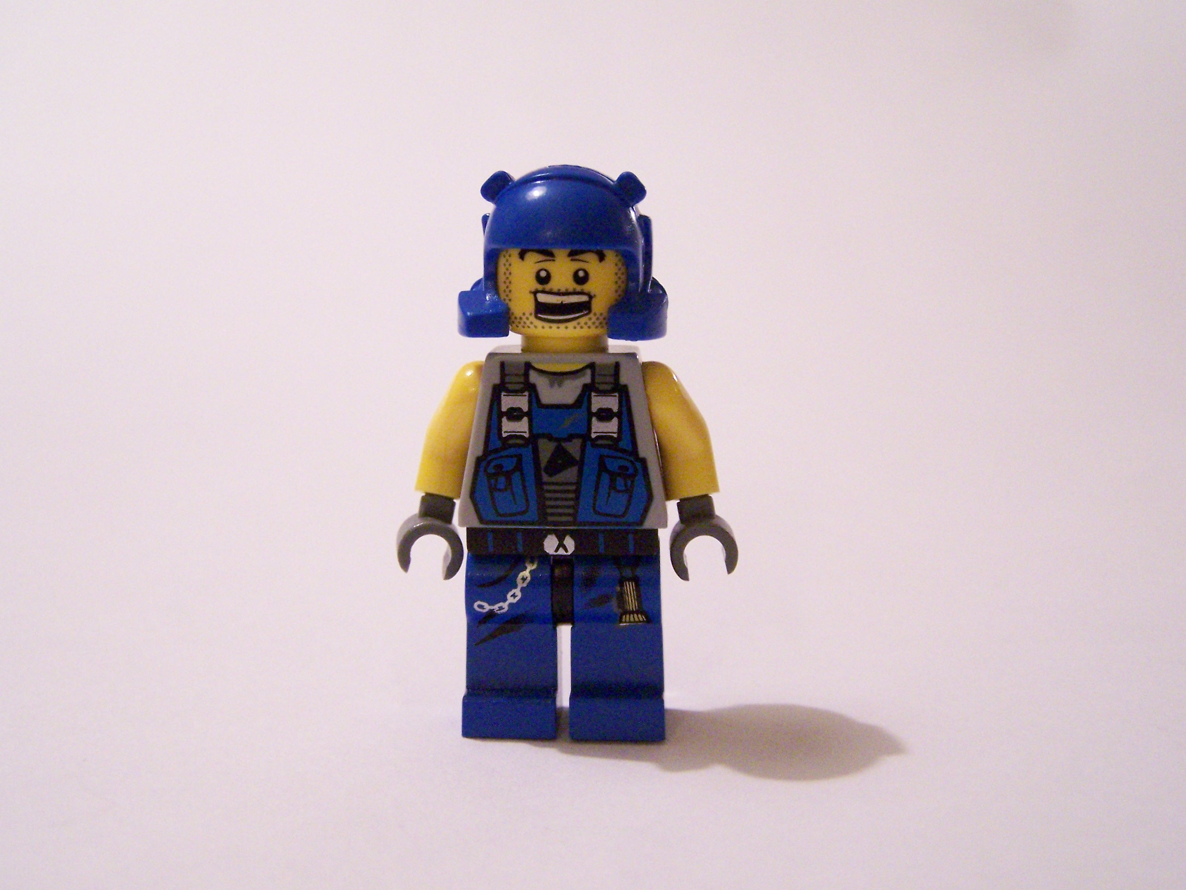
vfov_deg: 30.3
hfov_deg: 39.7
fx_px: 1645
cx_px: 593
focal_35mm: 48
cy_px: 445
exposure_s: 1/20
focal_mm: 8
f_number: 3
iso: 400
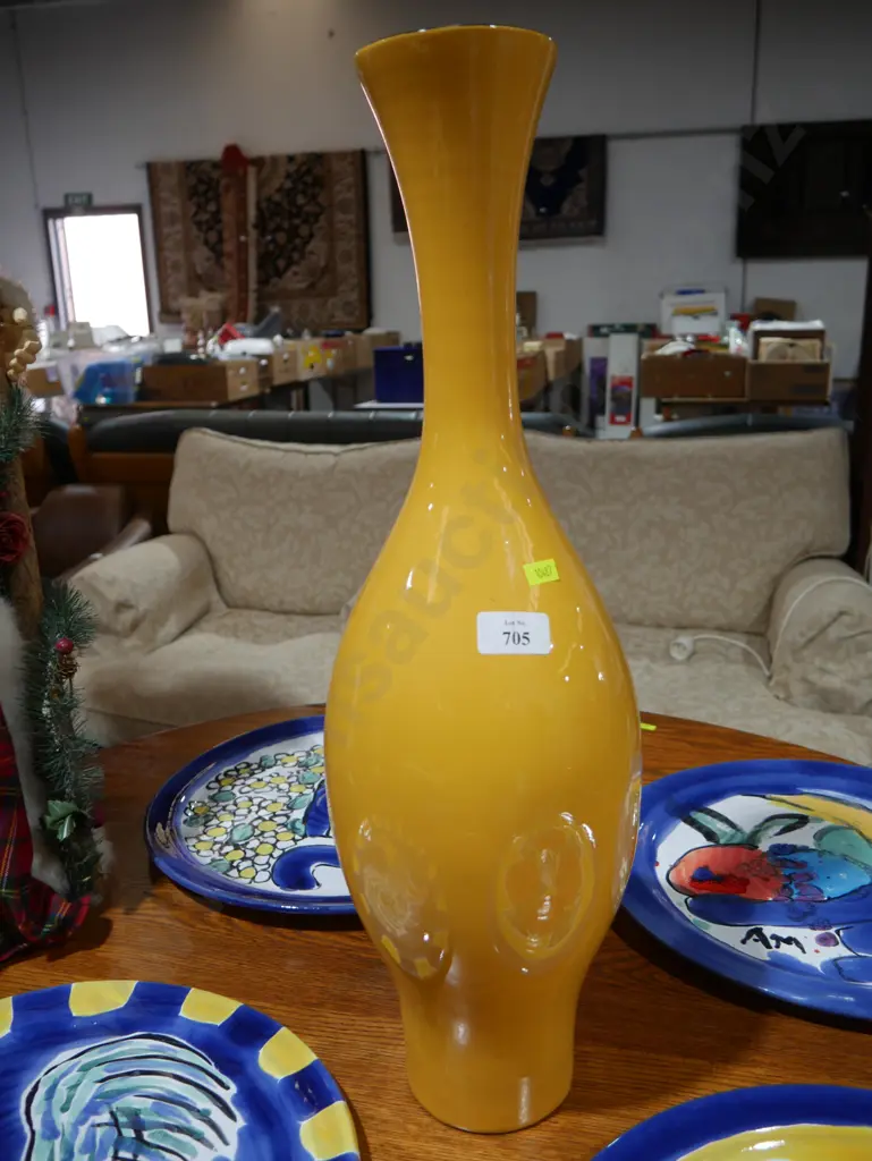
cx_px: 436
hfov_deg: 49.8
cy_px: 580
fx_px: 940
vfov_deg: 63.4
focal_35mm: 28
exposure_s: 1/80
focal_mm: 14
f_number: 3.5
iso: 200
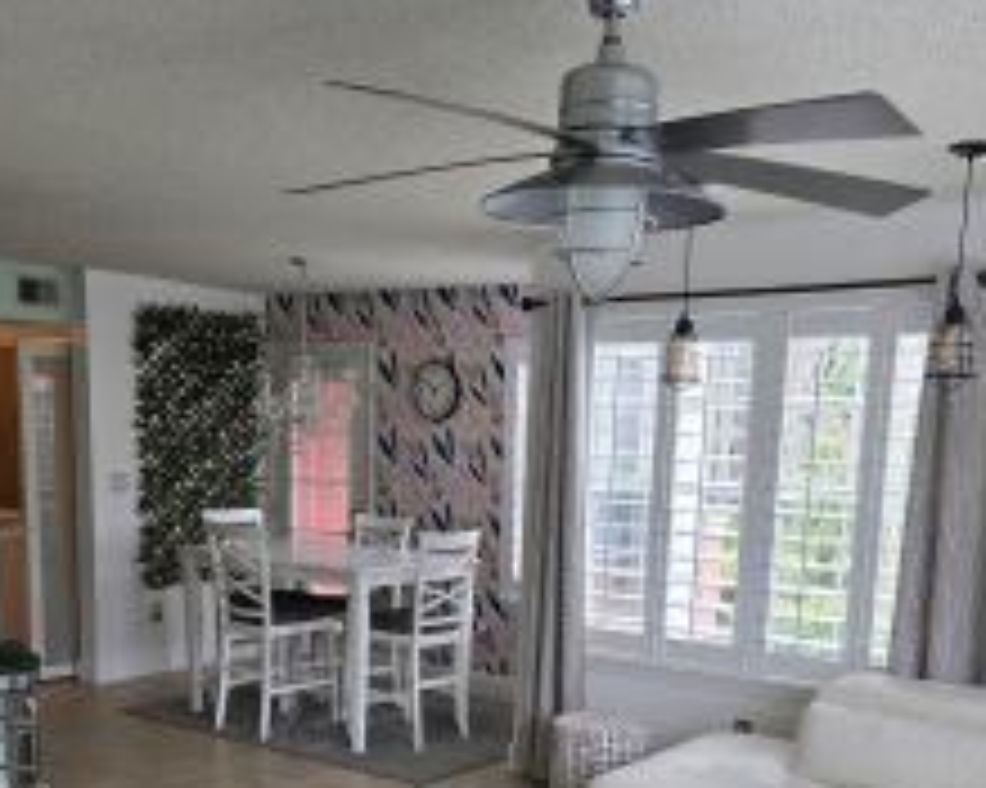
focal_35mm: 41
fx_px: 1196
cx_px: 486
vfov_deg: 35.3
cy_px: 626
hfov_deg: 44.8
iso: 100
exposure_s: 1/180
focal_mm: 6.3
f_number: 1.7
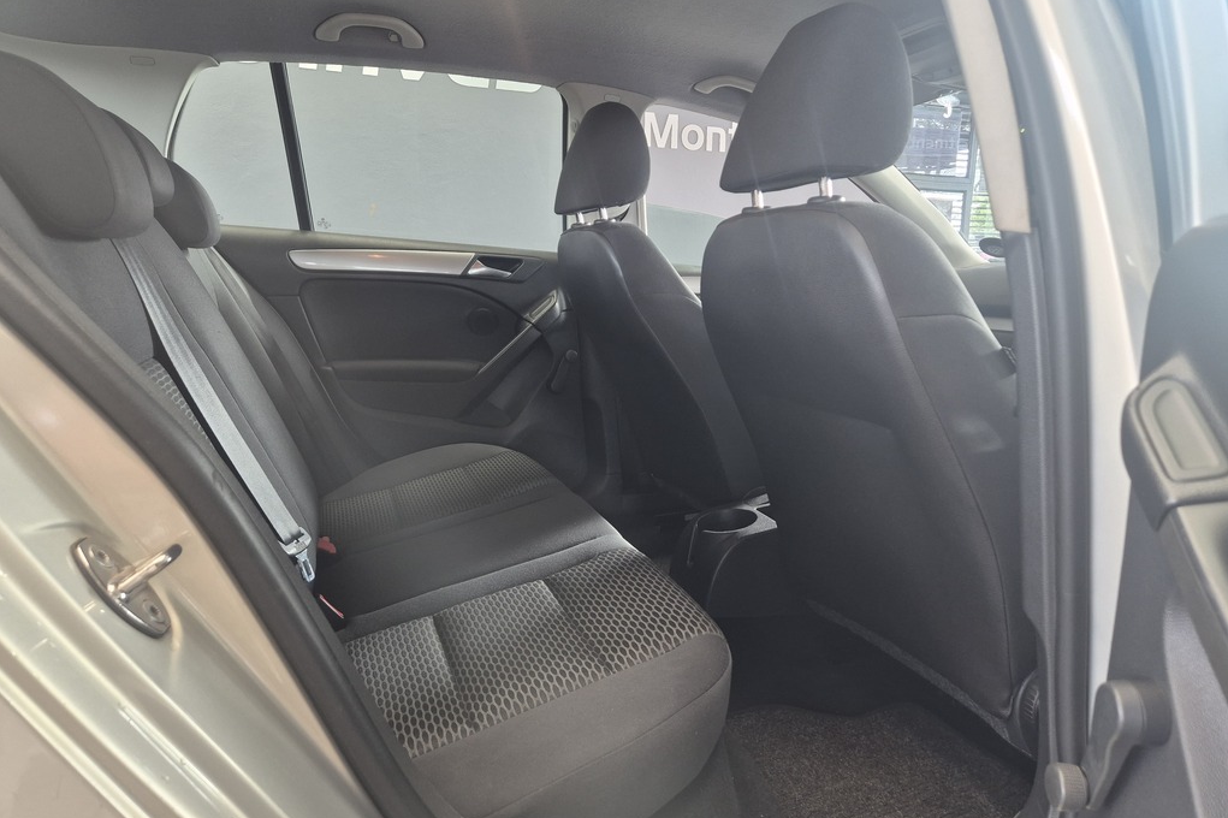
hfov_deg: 73.8
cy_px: 420
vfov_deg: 53.1
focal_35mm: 24
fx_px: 818
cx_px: 615
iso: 160
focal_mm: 5.4
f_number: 1.8
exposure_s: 1/100
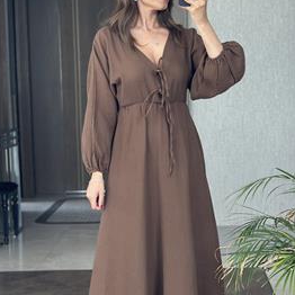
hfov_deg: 21.1
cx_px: 160
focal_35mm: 82
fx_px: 791
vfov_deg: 21.1
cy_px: 166
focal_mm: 6.86
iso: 125
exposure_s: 1/85
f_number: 1.78
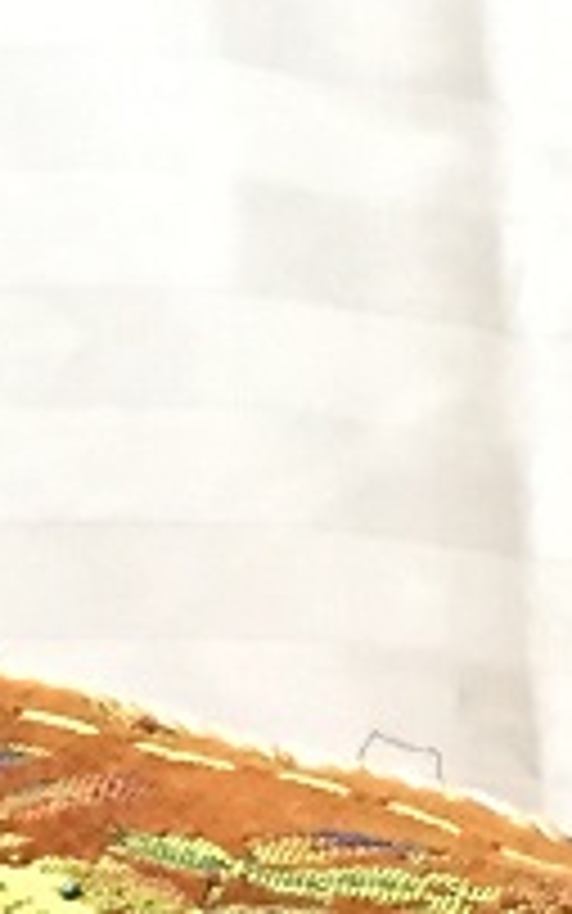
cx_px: 1331
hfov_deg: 6.5
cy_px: 2492
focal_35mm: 193
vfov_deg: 9.2
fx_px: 4810
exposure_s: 1/33
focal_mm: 4.15
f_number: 2.2
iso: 200
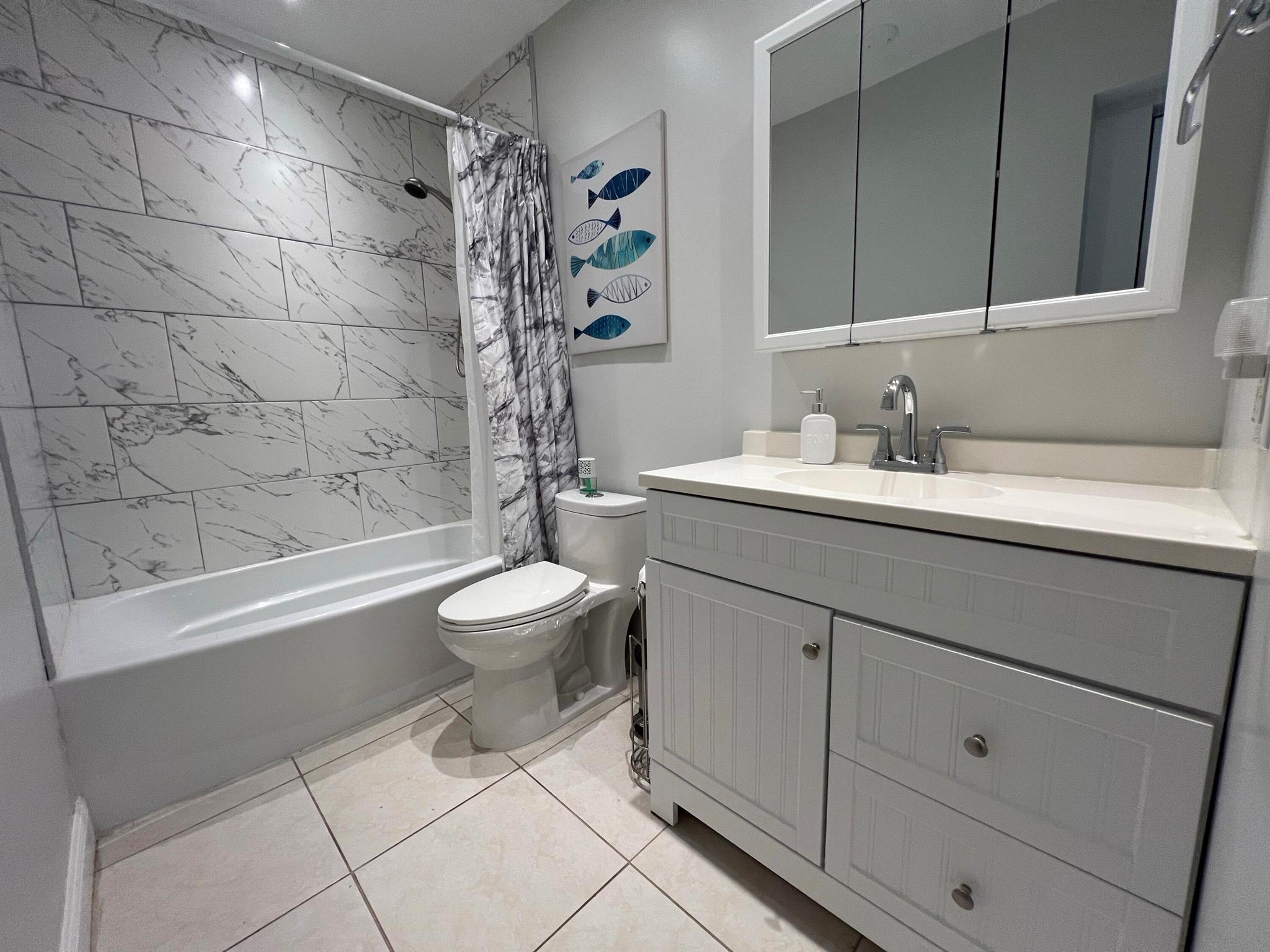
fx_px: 477
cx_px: 635
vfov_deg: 89.9
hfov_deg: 106.2
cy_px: 476
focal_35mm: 13
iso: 125
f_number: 1.8
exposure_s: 1/120
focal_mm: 1.57
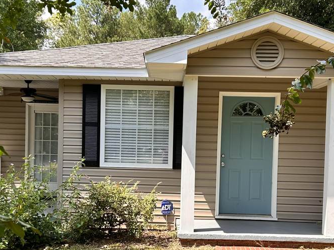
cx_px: 157
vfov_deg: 29.0
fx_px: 482
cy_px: 157
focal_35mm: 50
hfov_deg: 38.2
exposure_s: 1/1124
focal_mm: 5.7
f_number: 1.5
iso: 50
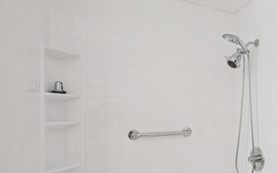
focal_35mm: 26
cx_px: 231
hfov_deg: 62.9
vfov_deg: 47.1
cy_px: 110
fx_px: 196
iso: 400
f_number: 8
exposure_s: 1/40
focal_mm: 14
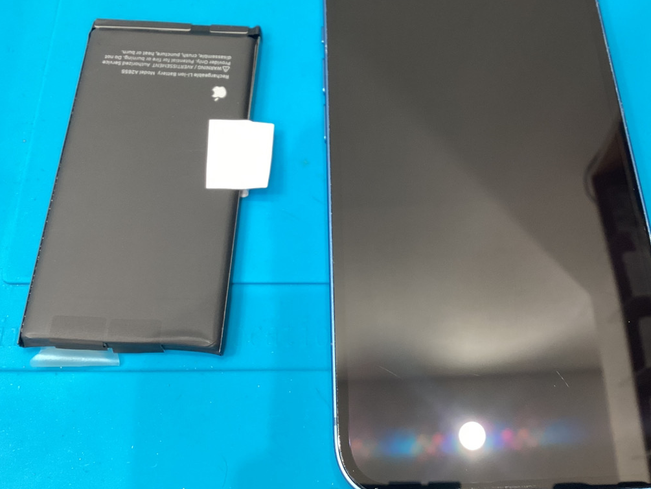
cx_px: 339
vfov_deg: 38.6
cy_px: 202
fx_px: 696
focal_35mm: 37
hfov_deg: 50.1
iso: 100
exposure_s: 1/50
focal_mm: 3.3
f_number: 2.4
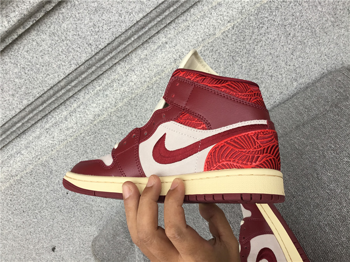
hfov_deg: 58.4
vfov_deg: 45.4
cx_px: 175
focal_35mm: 31
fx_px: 313
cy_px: 131
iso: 32
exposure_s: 1/50
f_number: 2.4
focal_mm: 3.3
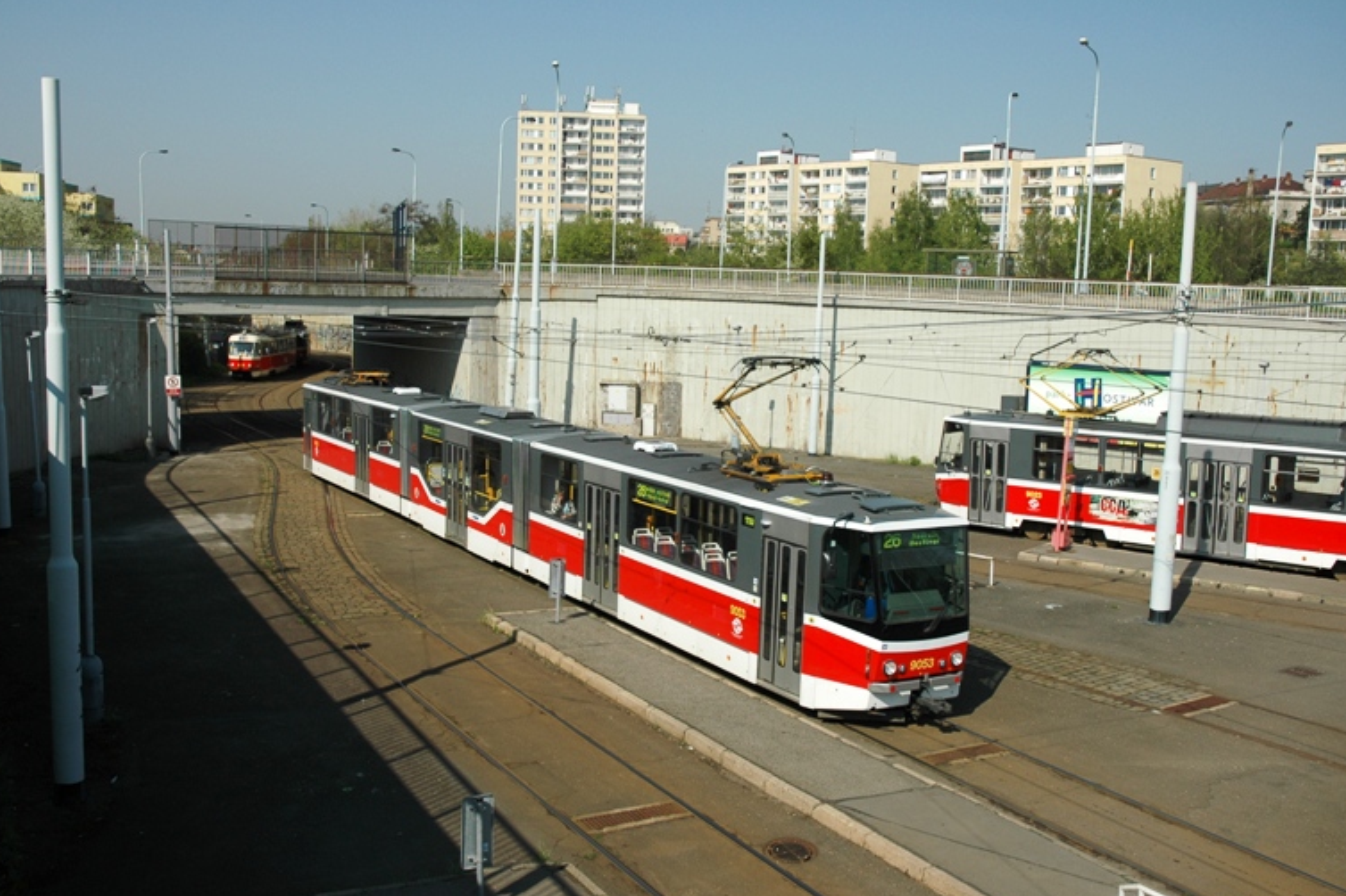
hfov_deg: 54.5
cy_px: 450
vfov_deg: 37.8
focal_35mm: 35
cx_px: 659
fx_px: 1308
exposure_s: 1/1600
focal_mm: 22
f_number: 5
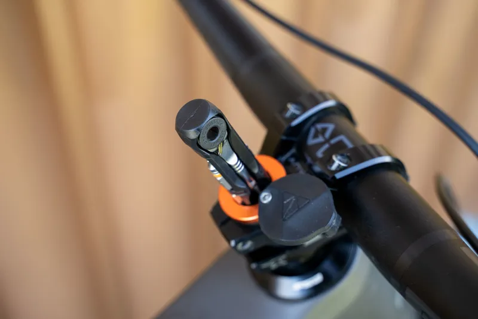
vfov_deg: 28.6
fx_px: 624
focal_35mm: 47
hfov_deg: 41.9
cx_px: 239
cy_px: 160
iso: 640
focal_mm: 47
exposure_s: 1/200
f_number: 4.5
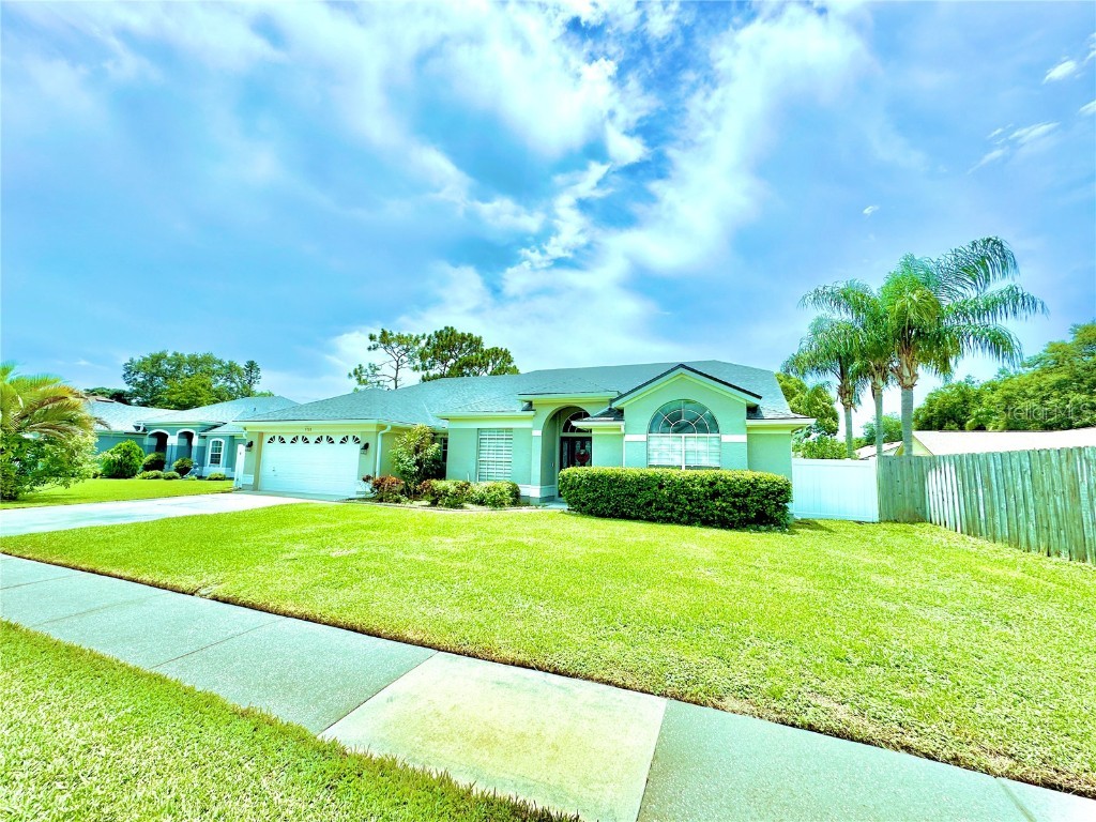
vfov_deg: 85.7
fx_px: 443
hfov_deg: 102.1
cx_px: 548
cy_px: 411
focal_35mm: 14
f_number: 2.2
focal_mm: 2.22
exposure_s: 1/4000
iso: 50
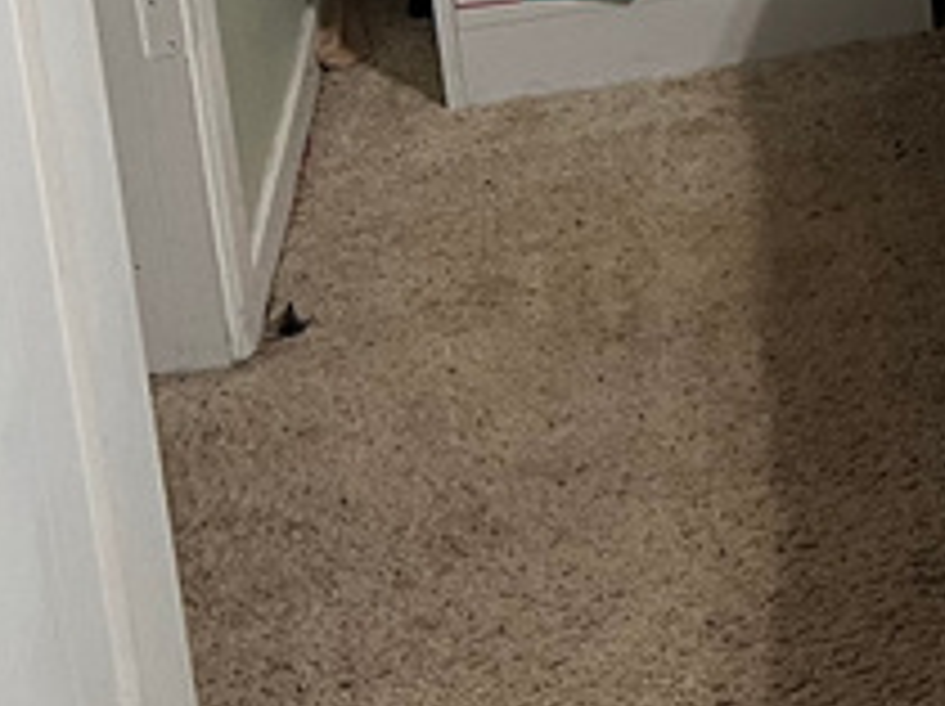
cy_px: -728
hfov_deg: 13.2
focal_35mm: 127
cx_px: 1944
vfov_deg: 10.6
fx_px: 3463
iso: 160
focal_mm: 5.7
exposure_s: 1/60
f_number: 1.5
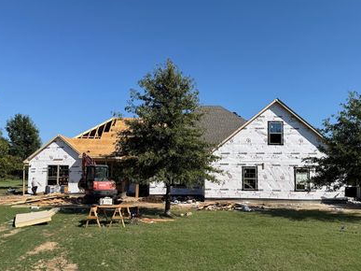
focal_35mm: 31
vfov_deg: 45.3
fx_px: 323
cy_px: 155
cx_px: 193
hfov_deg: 58.3
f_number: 1.78
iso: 80
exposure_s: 1/5714
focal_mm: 6.76
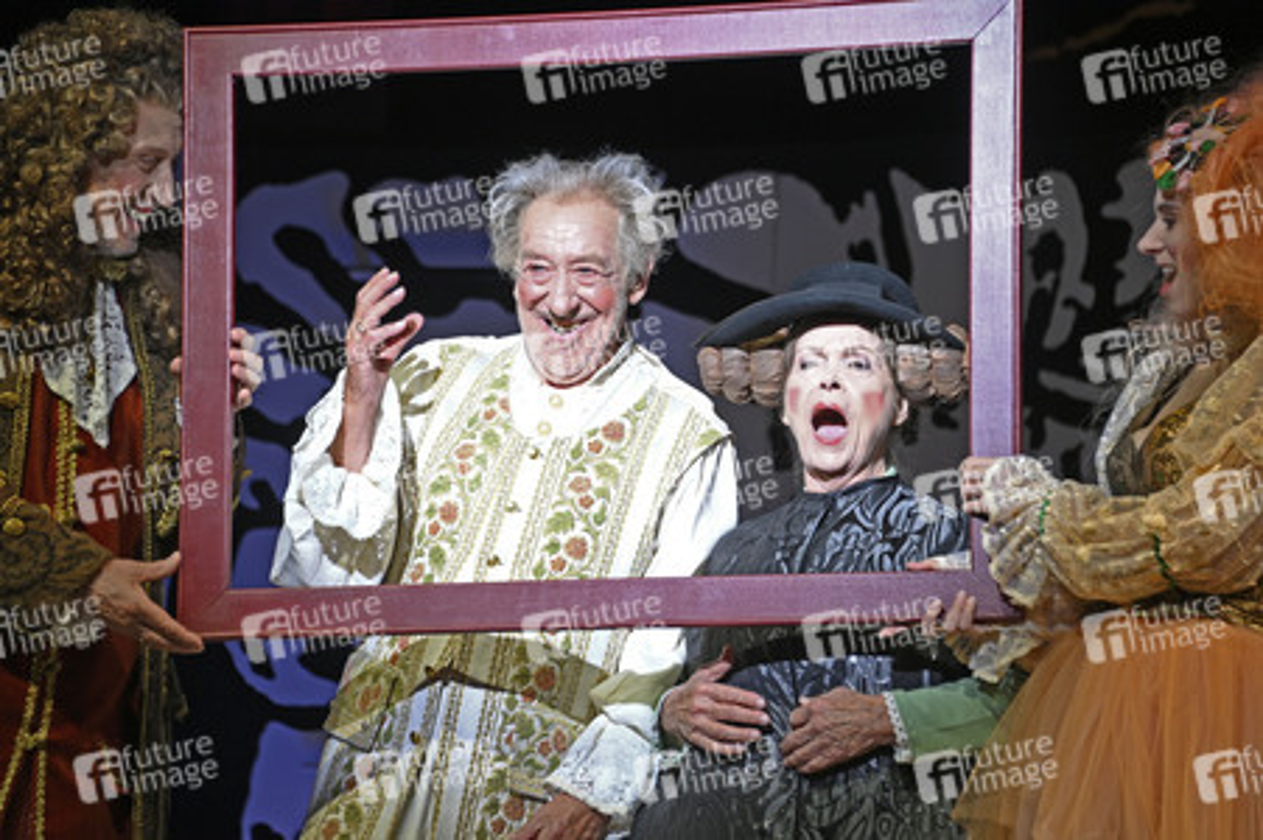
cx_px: 632
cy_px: 420
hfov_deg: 11.4
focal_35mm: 180
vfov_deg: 7.6
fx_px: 6310
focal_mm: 180
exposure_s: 1/250
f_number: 5.6
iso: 1250
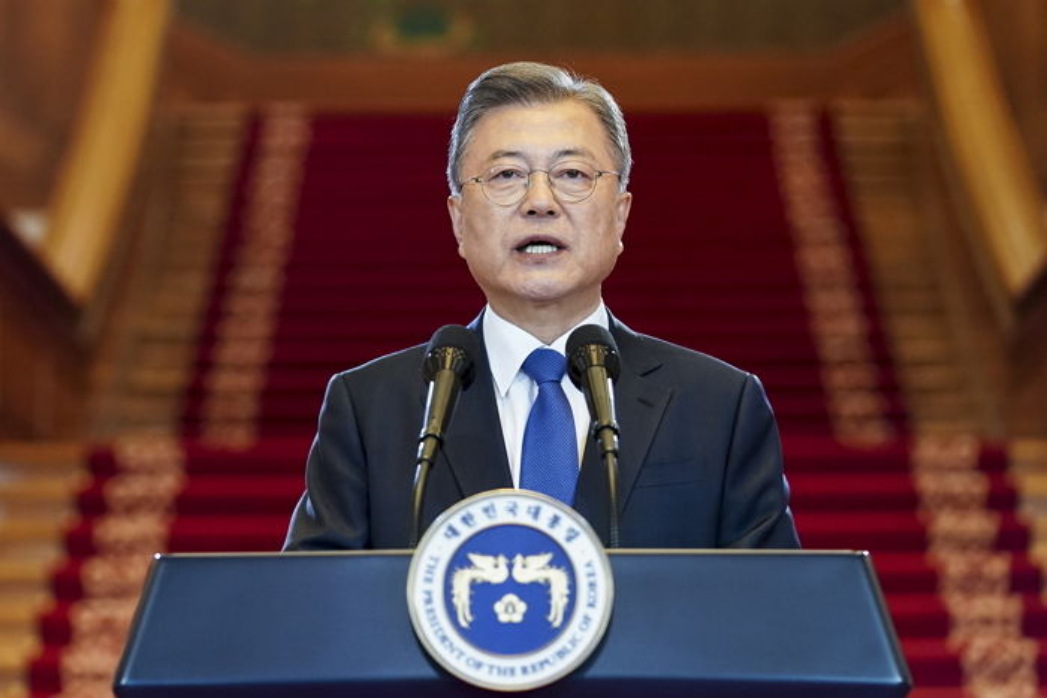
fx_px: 4479
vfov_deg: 8.9
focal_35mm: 154
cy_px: 349
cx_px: 524
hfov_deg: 13.3
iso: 4000
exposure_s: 1/400
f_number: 4
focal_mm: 154
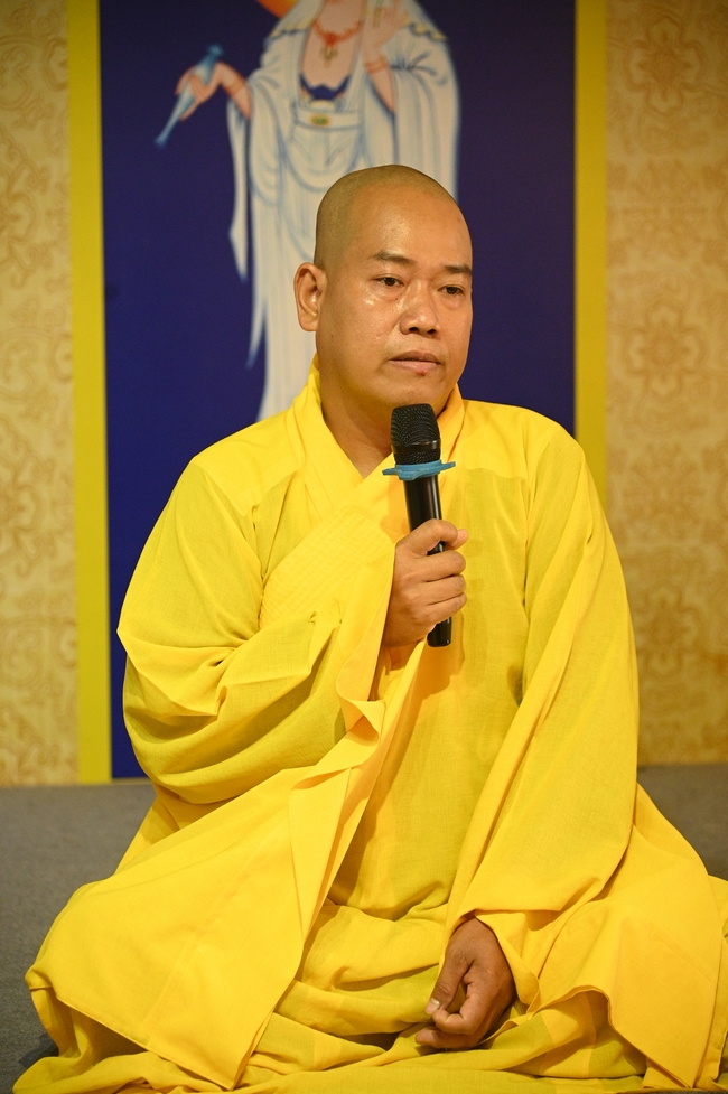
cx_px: 364
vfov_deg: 19.5
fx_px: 3189
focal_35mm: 105
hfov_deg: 13.0
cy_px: 547
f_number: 4
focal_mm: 105
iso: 5000
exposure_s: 1/200
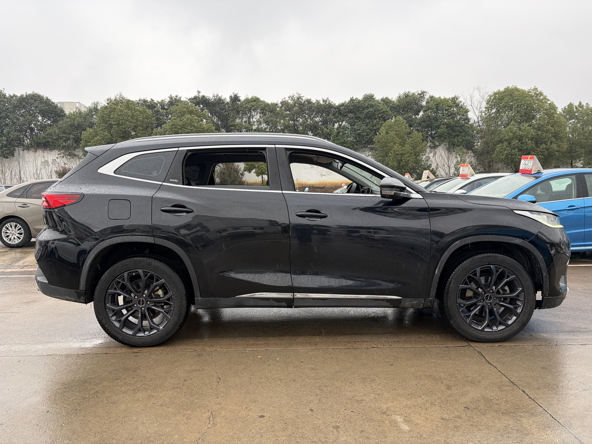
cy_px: 222
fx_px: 445
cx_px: 296
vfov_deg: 53.1
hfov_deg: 67.3
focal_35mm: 26
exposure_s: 1/320
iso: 50
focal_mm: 5.96
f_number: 1.6
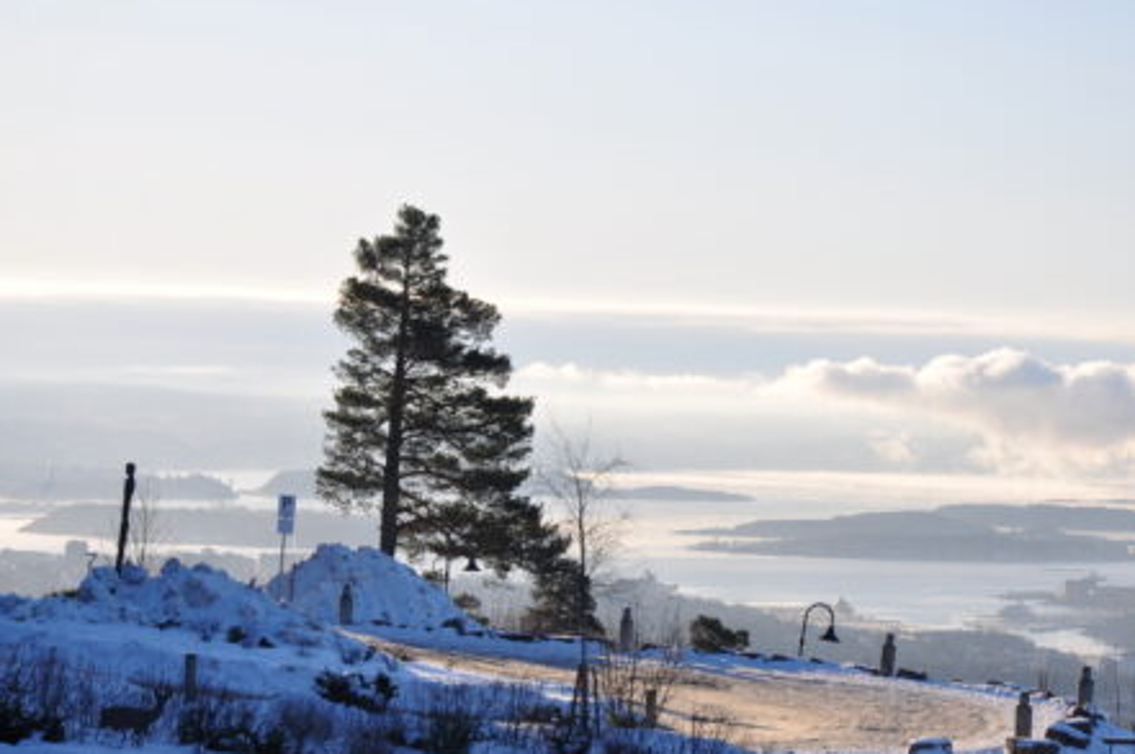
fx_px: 4334
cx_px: 628
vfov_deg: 9.9
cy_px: 446
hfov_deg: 14.9
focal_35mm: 138
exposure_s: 1/400
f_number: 10
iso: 200
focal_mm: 75
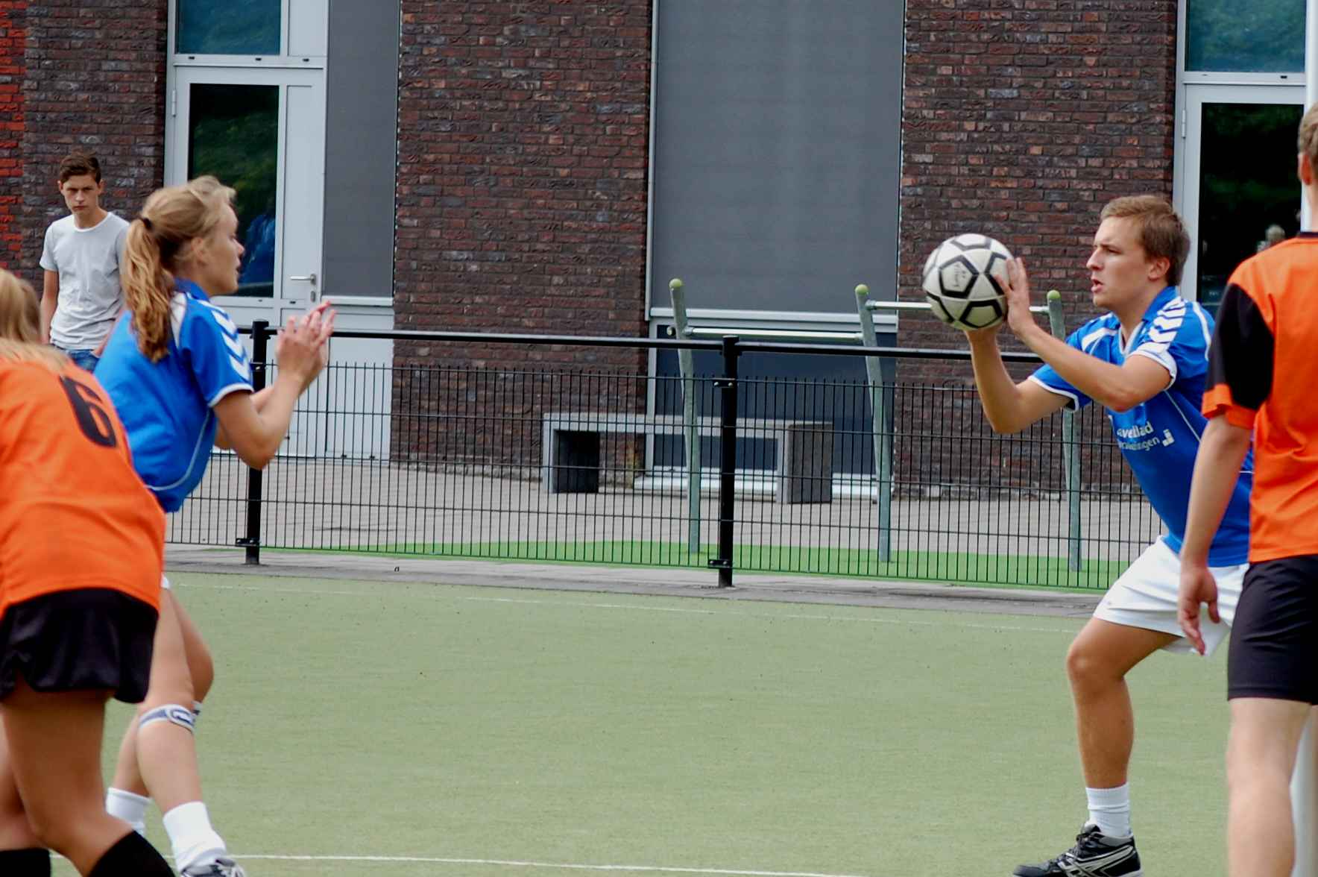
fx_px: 5378
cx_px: 659
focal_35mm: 147
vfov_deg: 9.3
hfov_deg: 14.0
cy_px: 438
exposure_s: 1/500
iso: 400
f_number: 5.6
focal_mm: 98
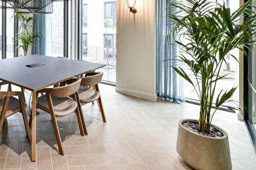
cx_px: 48
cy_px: 26
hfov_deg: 64.6
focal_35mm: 25
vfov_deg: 47.5
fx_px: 178
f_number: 10
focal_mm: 14
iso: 100
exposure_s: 1/1.25
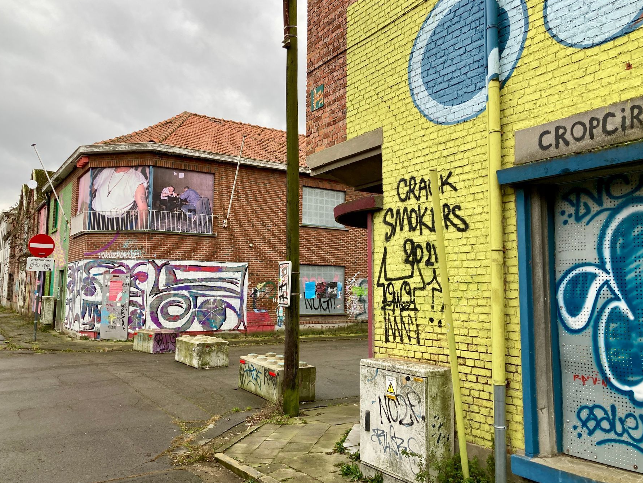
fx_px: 539
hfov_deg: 61.7
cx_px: 319
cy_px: 240
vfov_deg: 48.2
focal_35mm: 29
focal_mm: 3.99
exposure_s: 1/228
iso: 20
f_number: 1.8
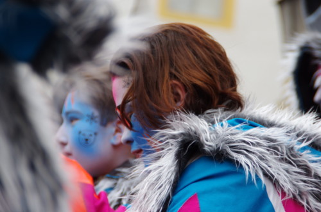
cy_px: 106
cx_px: 160
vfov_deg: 6.2
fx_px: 1975
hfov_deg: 9.3
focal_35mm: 222
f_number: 6.3
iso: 800
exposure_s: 1/200
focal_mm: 148
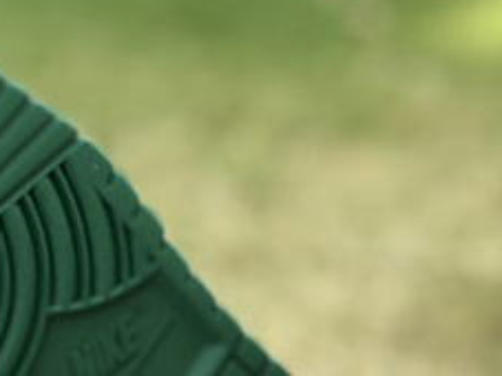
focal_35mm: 186
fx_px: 2696
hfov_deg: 10.4
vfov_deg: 7.9
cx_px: -130
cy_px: 370
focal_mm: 6.6
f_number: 2.8
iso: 20
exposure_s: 1/166
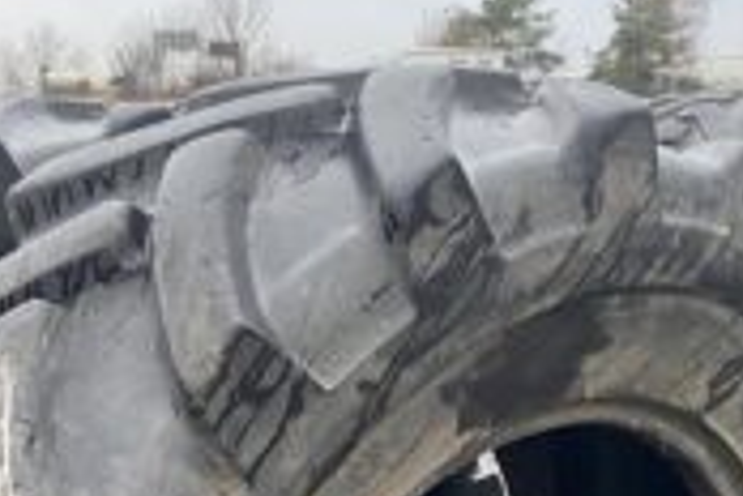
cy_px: 631
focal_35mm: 67
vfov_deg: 18.9
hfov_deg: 29.9
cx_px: 269
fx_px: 1383
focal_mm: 4.25
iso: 125
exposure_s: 1/82
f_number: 1.8
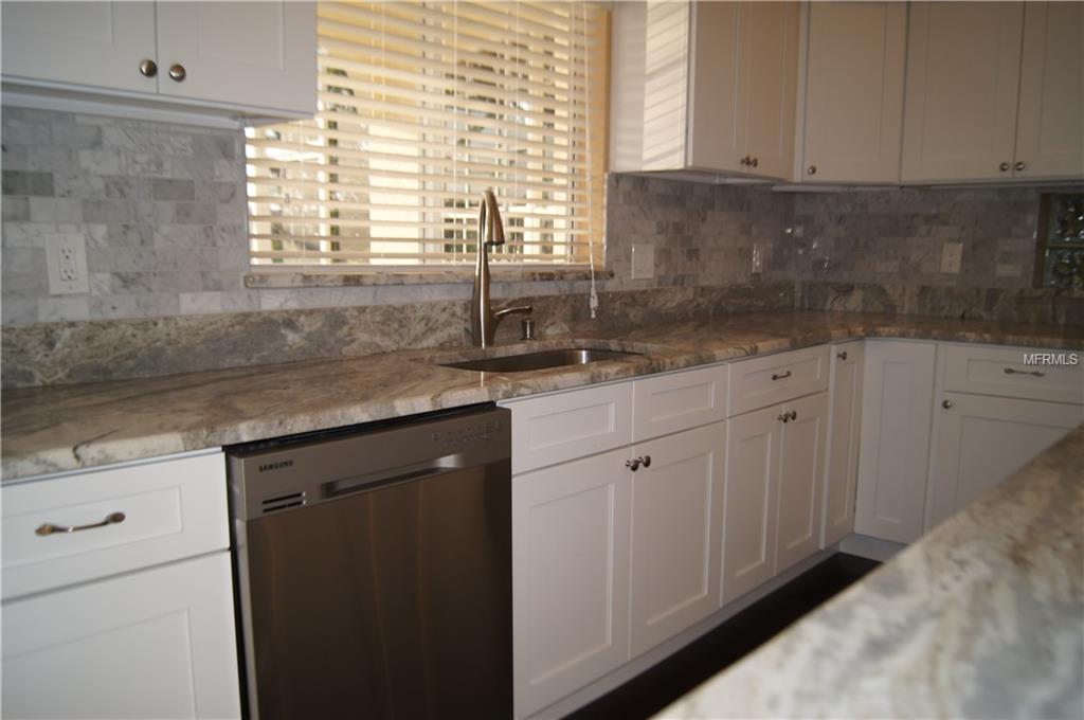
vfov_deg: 34.1
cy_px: 360
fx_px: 1173
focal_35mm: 39
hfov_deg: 49.6
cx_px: 542
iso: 100
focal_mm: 26
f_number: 4.5
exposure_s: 1/160
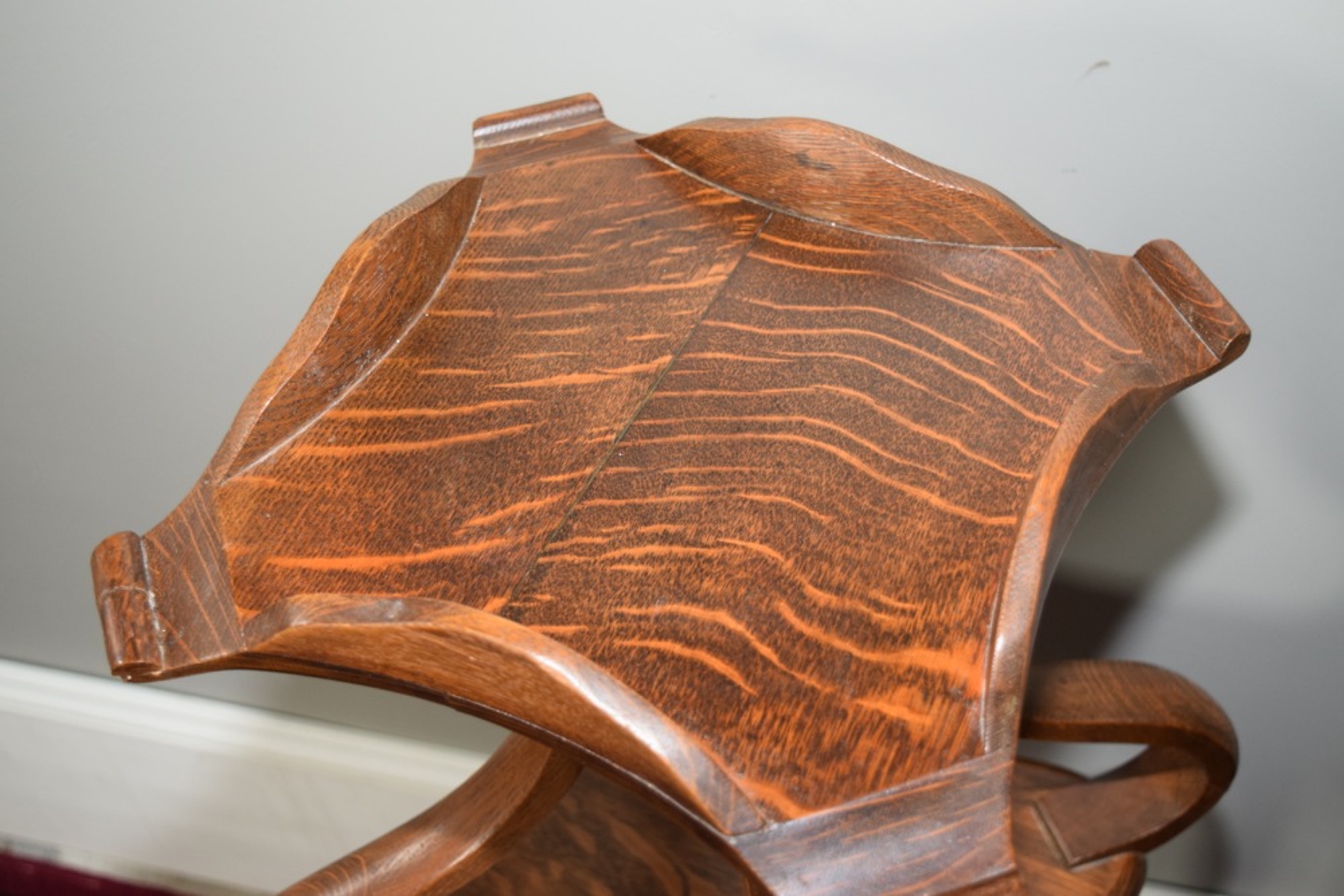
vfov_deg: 28.1
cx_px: 672
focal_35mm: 48
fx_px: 1792
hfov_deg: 41.1
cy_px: 448
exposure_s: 1/60
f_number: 4.5
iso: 900
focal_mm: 32
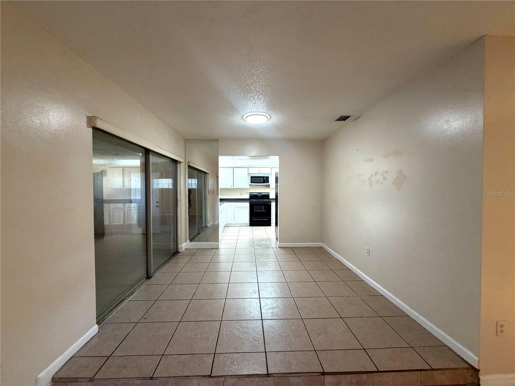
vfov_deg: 85.7
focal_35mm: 14
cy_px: 193
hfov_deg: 102.1
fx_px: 208
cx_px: 258
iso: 200
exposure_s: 1/60
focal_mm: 2.22
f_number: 2.2
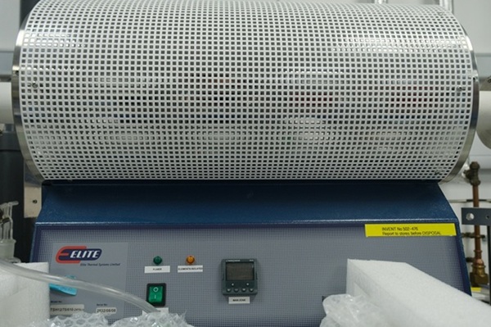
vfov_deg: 43.5
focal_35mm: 30
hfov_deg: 62.0
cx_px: 246
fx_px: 409
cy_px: 164
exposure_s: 1/100
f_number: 4
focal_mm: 19.7
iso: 1000
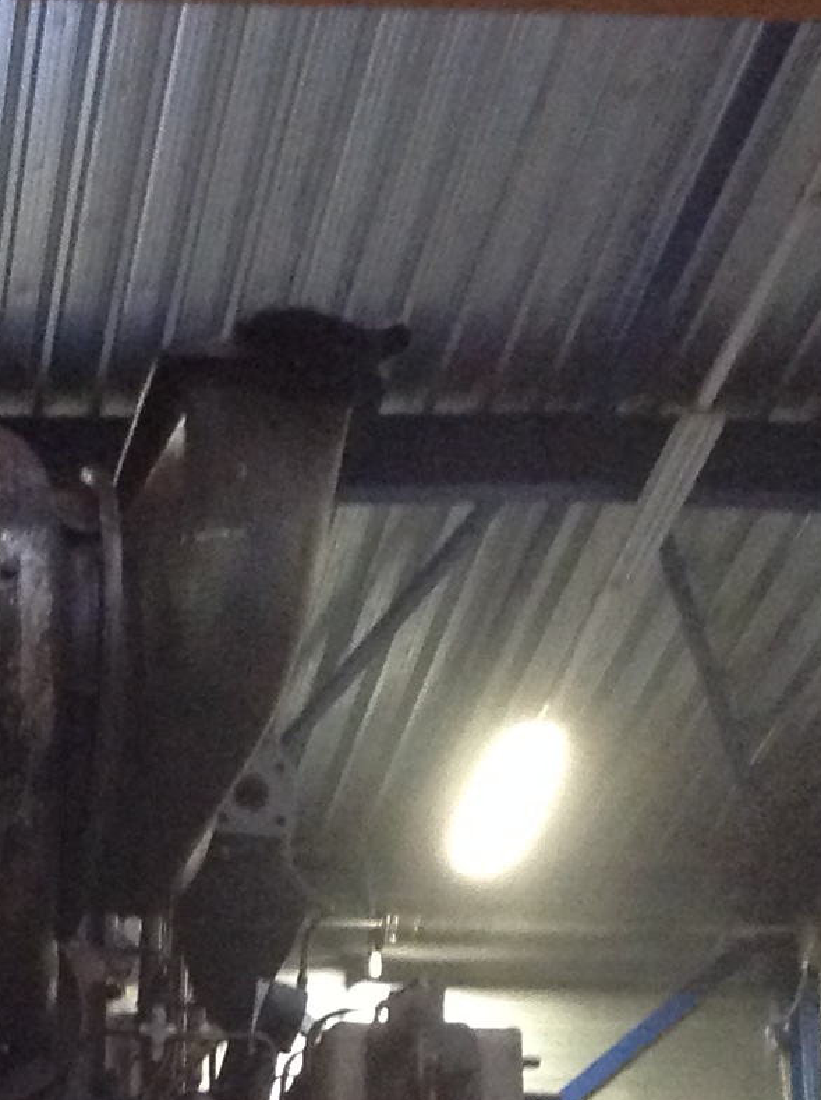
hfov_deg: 12.6
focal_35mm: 115
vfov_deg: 16.4
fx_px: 3648
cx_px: -88
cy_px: 1363
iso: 500
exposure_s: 1/15
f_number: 2.4
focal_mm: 4.28
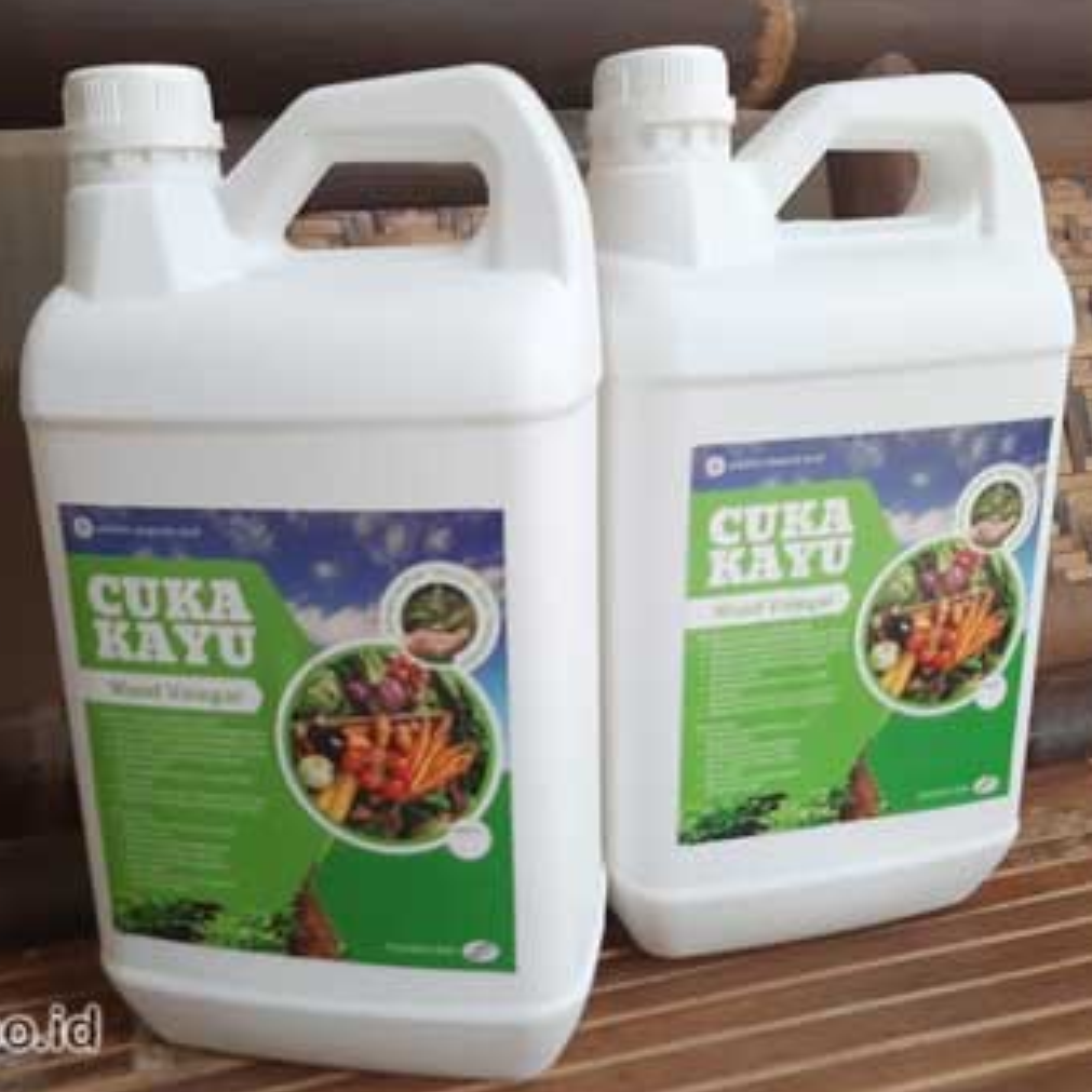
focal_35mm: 34
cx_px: 412
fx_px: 1213
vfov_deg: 48.4
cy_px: 564
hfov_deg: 48.0
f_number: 1.7
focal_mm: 3.93
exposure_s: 1/25
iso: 400
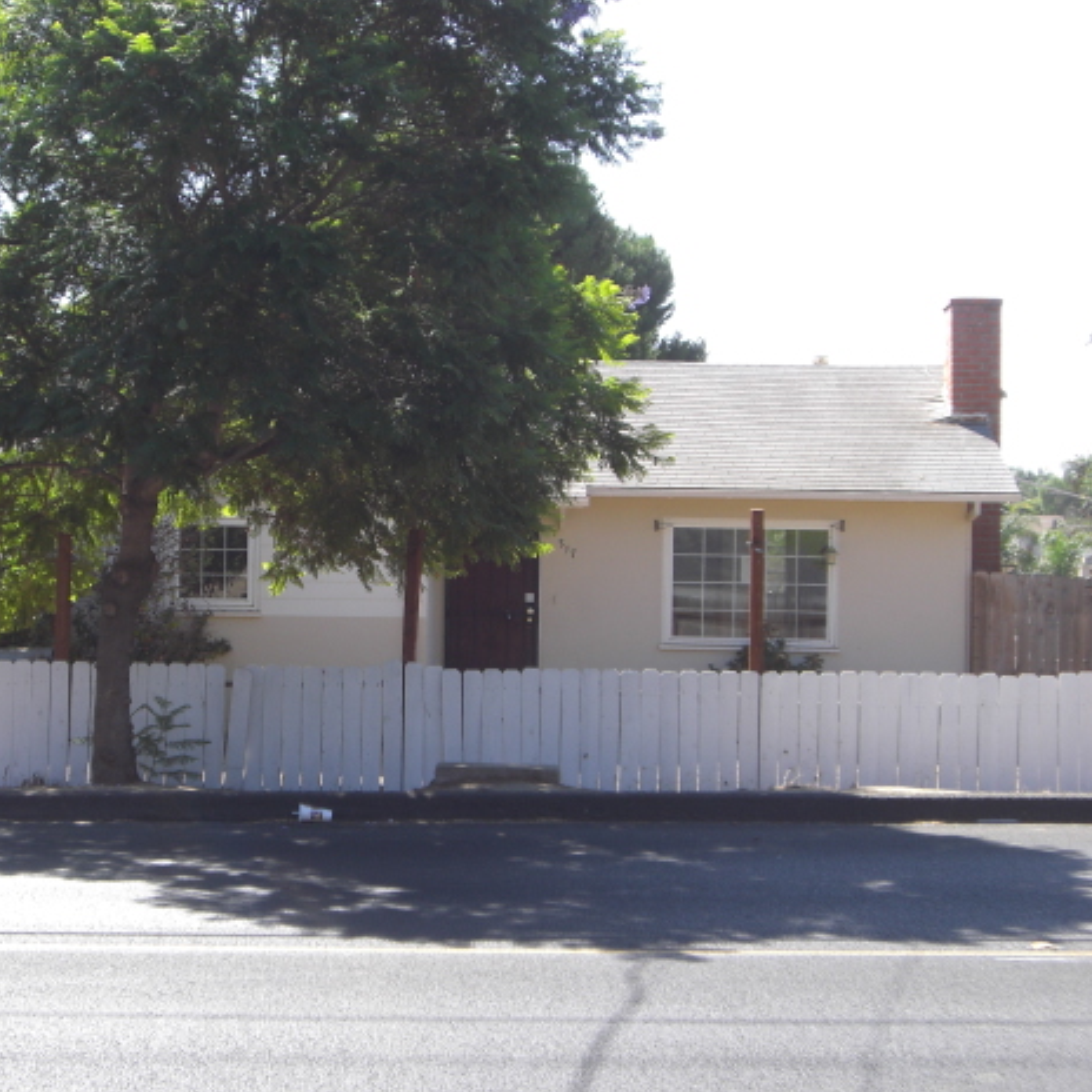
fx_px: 2391
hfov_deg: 25.6
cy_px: 537
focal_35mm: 67
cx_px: 398
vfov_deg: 25.7
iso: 64
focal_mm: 9
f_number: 3.3
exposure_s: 1/250
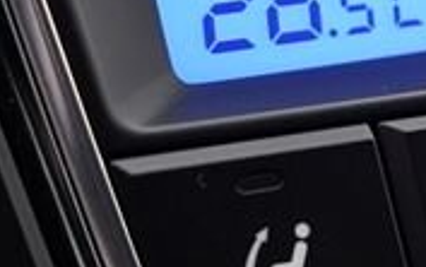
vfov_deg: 4.6
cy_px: 109
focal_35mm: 289
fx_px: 3358
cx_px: 534
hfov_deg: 7.2
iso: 200
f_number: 2.8
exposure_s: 1/50
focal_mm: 49
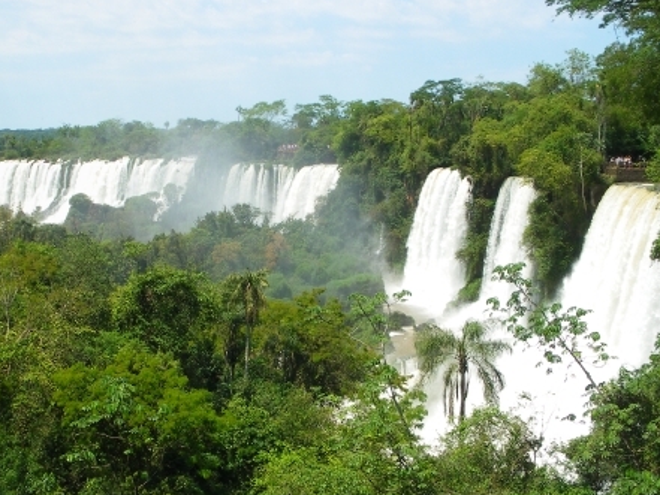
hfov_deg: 38.8
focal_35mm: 49
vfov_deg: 29.6
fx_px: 935
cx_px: 269
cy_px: 301
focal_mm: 6.3
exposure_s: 1/200
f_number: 5.4
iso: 80
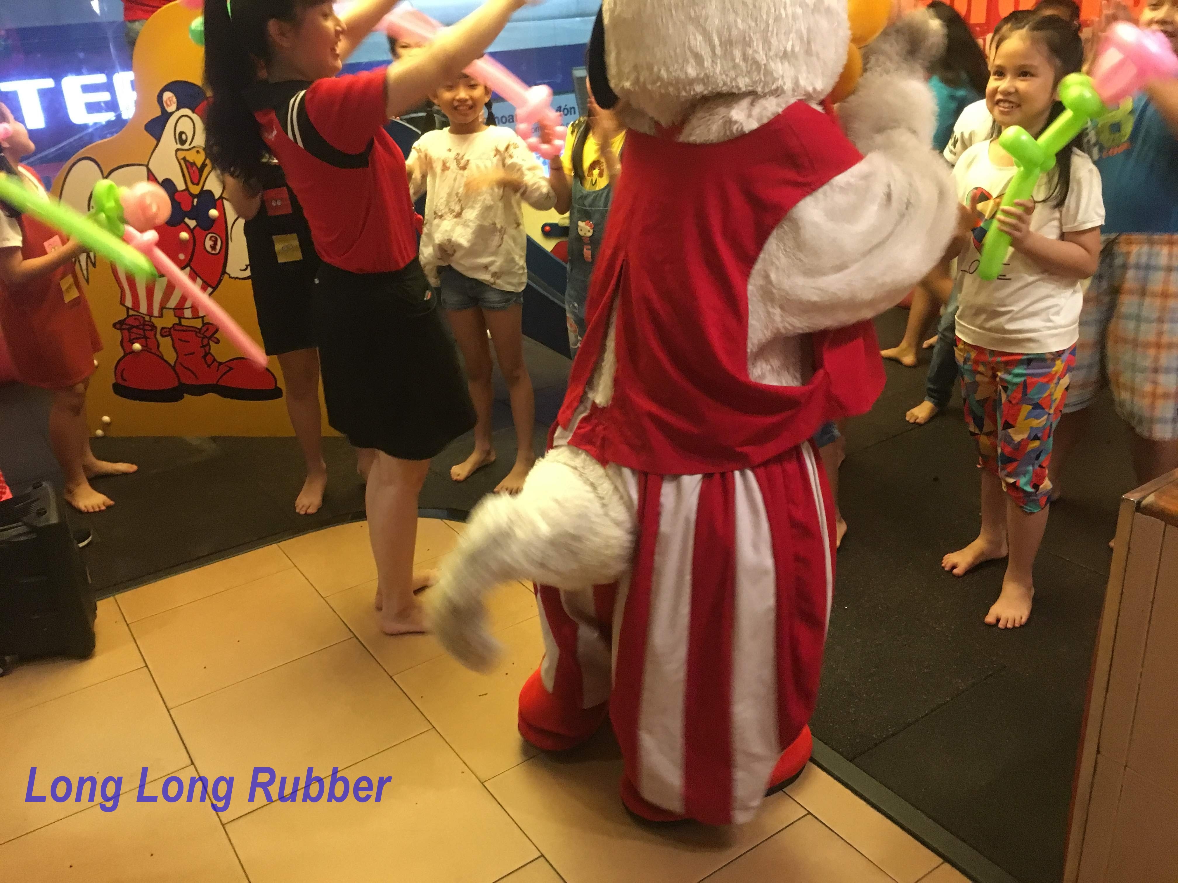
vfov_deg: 48.2
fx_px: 987
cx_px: 589
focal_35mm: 29
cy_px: 442
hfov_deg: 61.7
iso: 250
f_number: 2.2
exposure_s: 1/17
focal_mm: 4.15
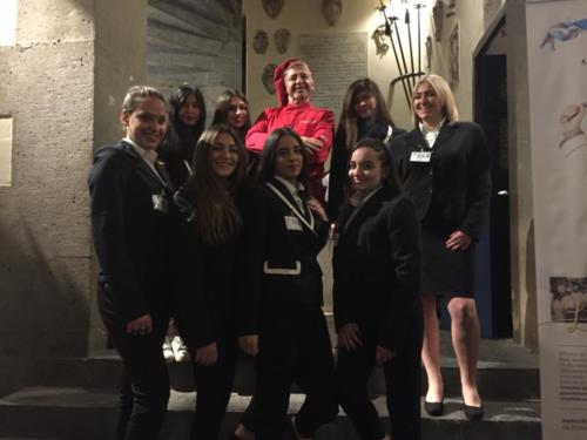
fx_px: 492
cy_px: 220
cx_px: 294
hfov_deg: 61.7
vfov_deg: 48.2
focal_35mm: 29
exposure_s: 1/17
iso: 640
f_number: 2.2
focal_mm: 4.15
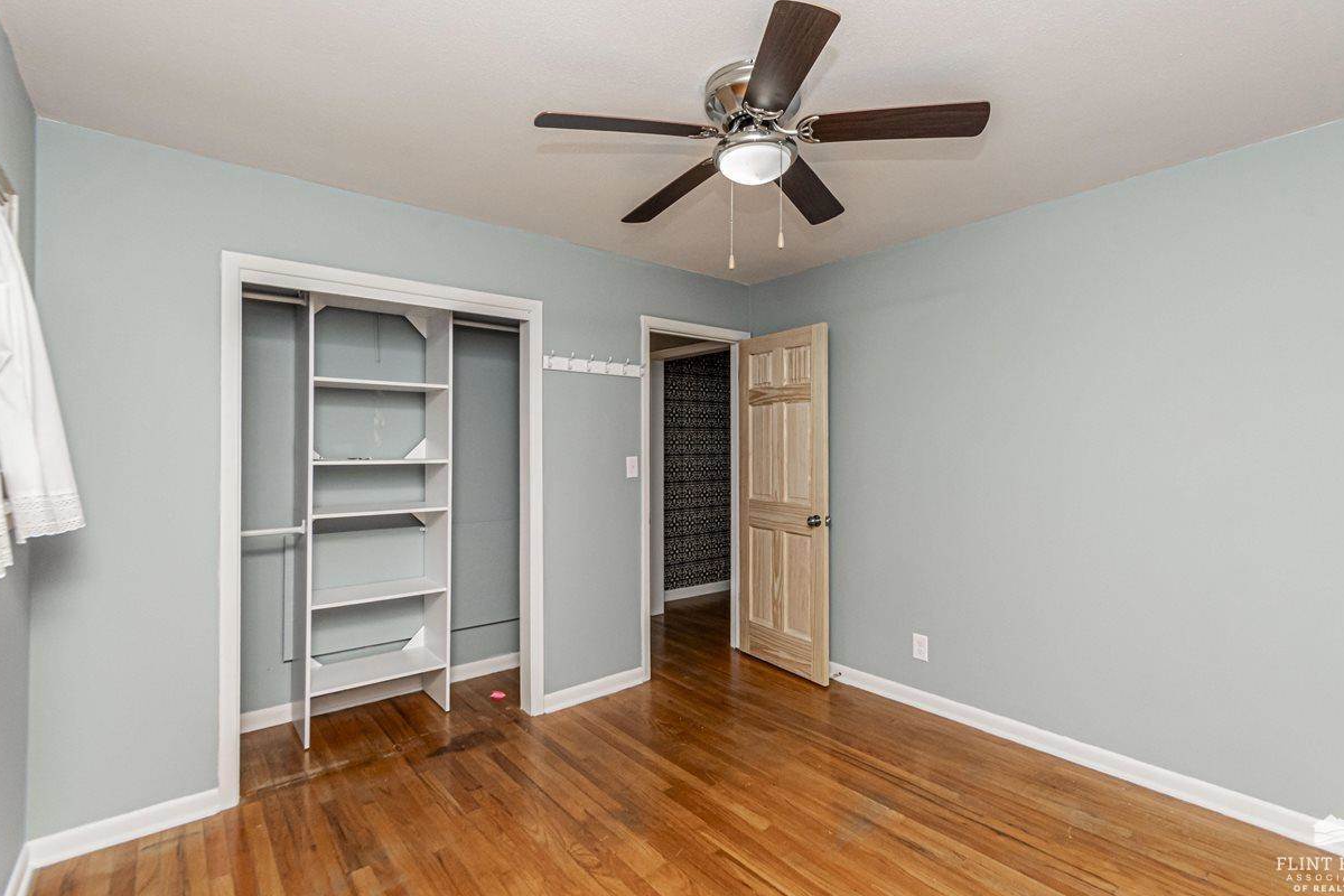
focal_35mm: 16
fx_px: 597
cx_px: 688
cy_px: 424
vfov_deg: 73.7
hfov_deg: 96.7
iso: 1250
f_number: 13
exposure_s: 1/60
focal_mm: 10
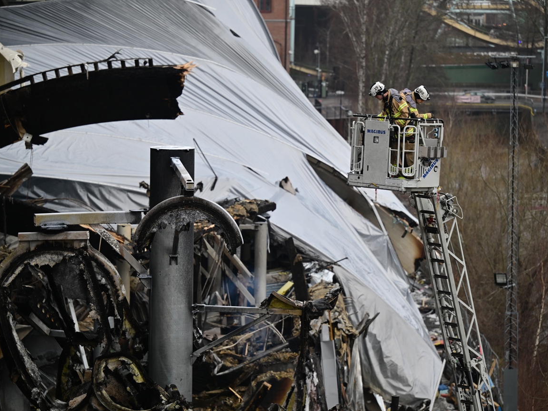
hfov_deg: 13.4
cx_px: 285
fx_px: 2327
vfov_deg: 10.1
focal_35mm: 147
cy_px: 203
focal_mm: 130
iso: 400
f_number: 2.8
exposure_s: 1/1000
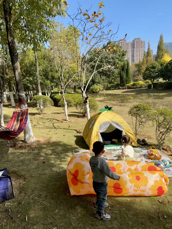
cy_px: 114
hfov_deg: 56.8
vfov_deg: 71.6
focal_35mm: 24
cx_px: 86
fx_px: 159
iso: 80
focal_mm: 6.86
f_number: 1.78
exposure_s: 1/3597
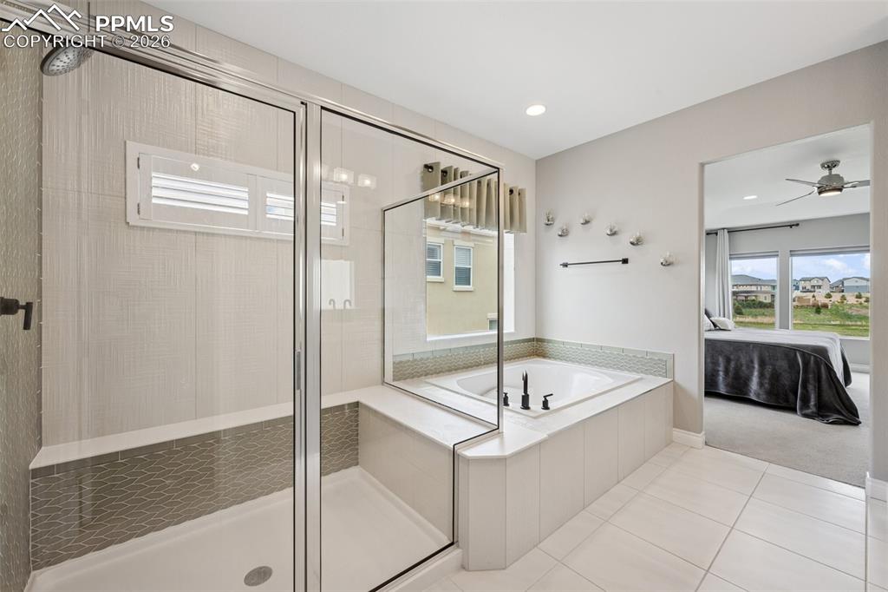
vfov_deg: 81.2
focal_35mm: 14
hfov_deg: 104.3
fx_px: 345
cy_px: 296
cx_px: 444
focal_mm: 14
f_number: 10
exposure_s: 1/25
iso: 250
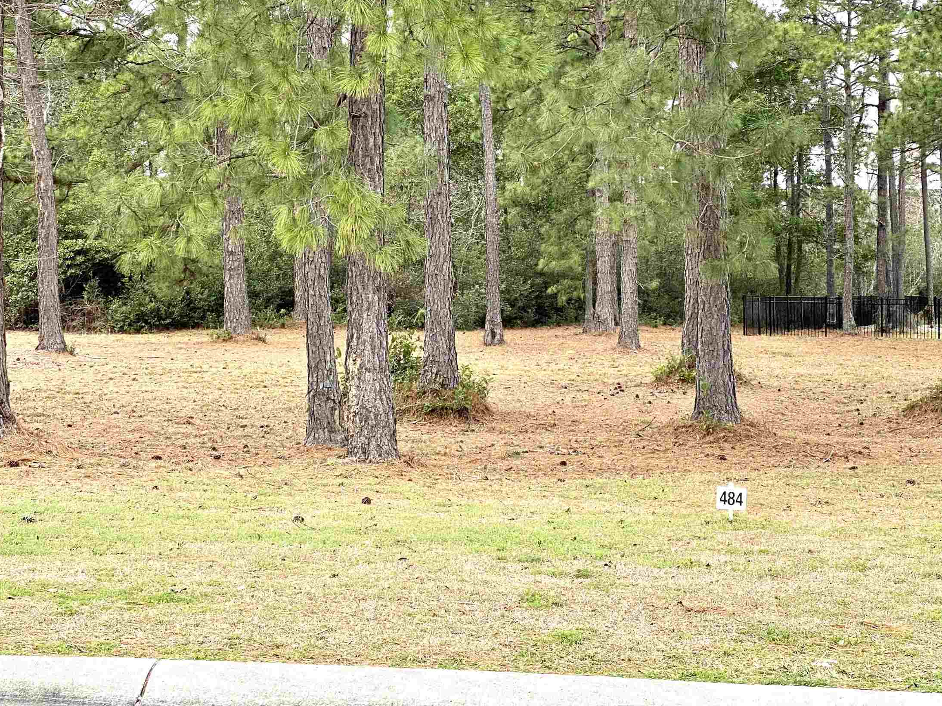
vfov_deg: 20.1
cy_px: 217
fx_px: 1987
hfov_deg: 26.7
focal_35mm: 73
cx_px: 437
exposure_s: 1/675
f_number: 2
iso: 20
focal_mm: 6
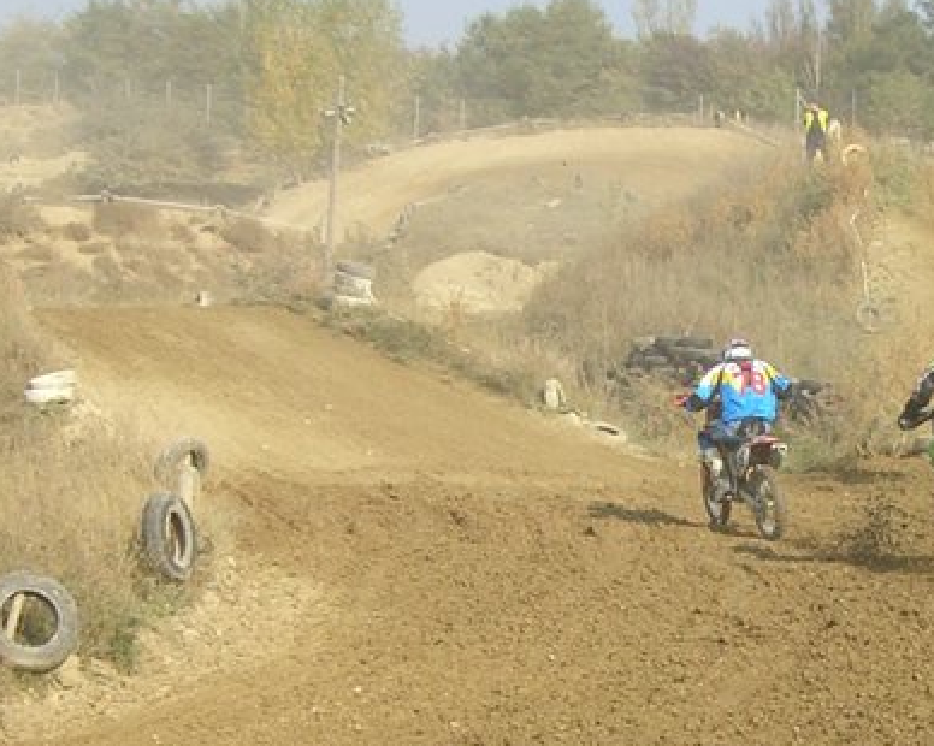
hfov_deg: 19.3
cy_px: 513
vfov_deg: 15.7
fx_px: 2708
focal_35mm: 98
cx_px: 794
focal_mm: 6.2
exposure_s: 1/400
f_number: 4.3
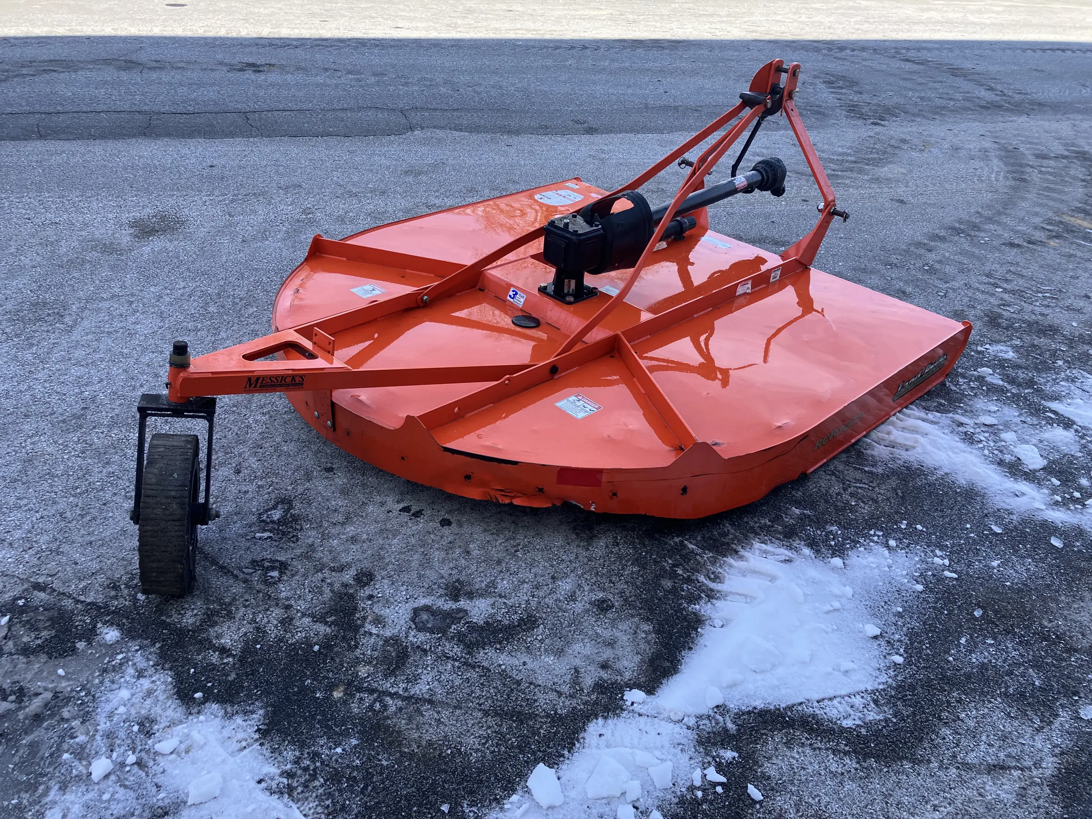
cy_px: 410
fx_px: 883
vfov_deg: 49.7
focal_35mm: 28
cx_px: 546
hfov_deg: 63.4
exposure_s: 1/471
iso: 32
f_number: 1.8
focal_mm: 3.99
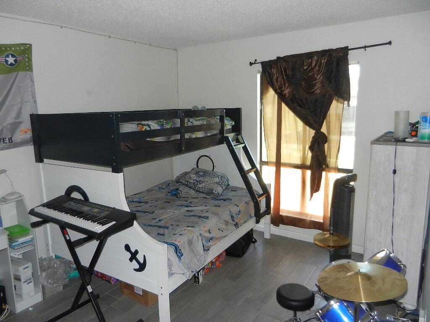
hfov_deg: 69.4
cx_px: 215
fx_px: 311
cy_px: 161
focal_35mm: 25
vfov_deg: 54.9
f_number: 3.5
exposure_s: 1/30
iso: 200
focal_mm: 4.5
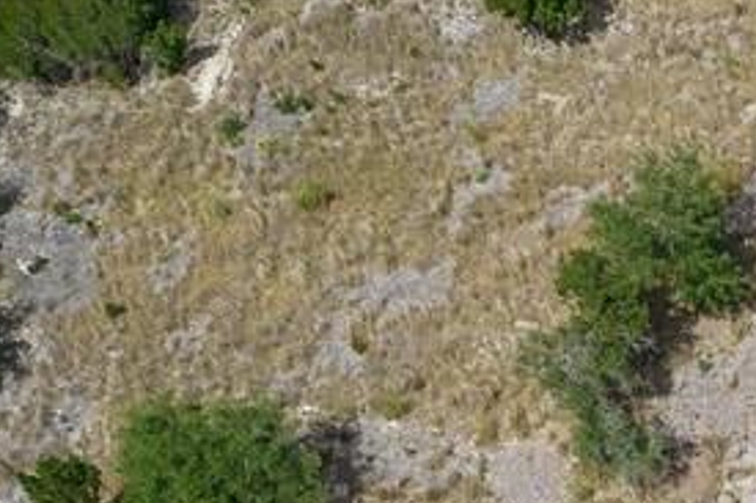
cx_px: 1089
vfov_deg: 14.2
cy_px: 853
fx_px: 1826
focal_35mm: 87
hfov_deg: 20.5
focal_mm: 8.38
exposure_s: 1/1500
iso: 100
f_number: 2.8
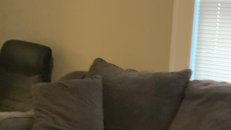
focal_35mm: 101
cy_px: 122
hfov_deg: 20.9
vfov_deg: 11.9
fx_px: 619
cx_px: 46
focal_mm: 3
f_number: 1.8
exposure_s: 1/30
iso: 400
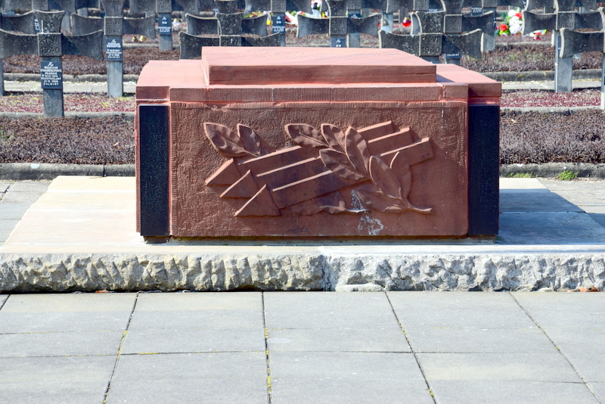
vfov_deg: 9.9
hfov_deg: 14.9
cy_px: 202
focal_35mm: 138
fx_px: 2320
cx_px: 302
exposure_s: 1/320
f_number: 11
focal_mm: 92
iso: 400
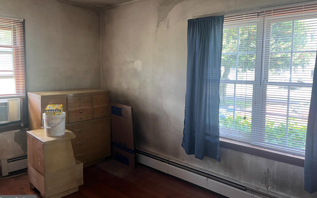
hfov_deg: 66.5
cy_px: 87
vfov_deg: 44.5
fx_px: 242
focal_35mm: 28
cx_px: 158
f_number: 1.6
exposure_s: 1/73
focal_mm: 5.1
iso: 125
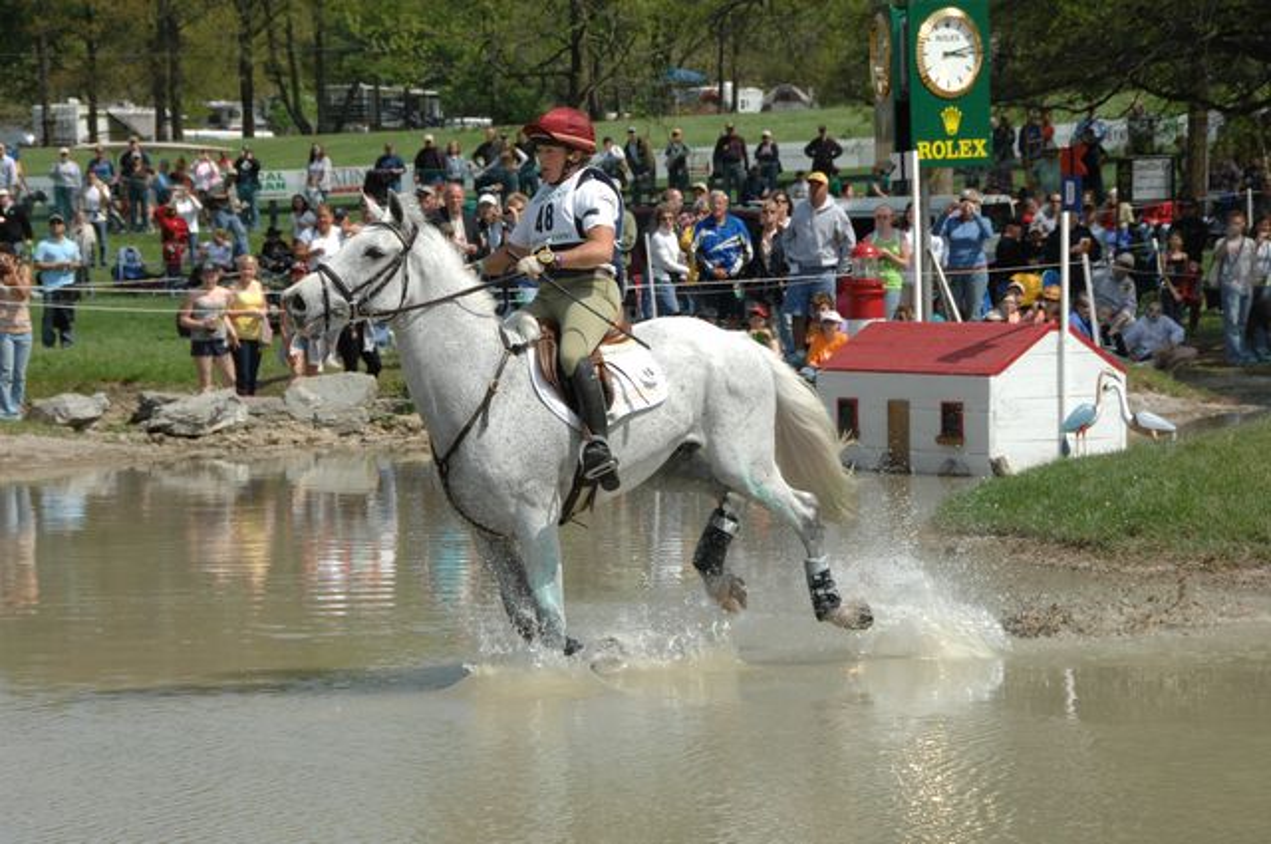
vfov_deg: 10.1
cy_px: 422
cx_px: 636
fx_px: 4760
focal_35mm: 135
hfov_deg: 15.2
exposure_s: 1/1000
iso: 500
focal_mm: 90
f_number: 8.5
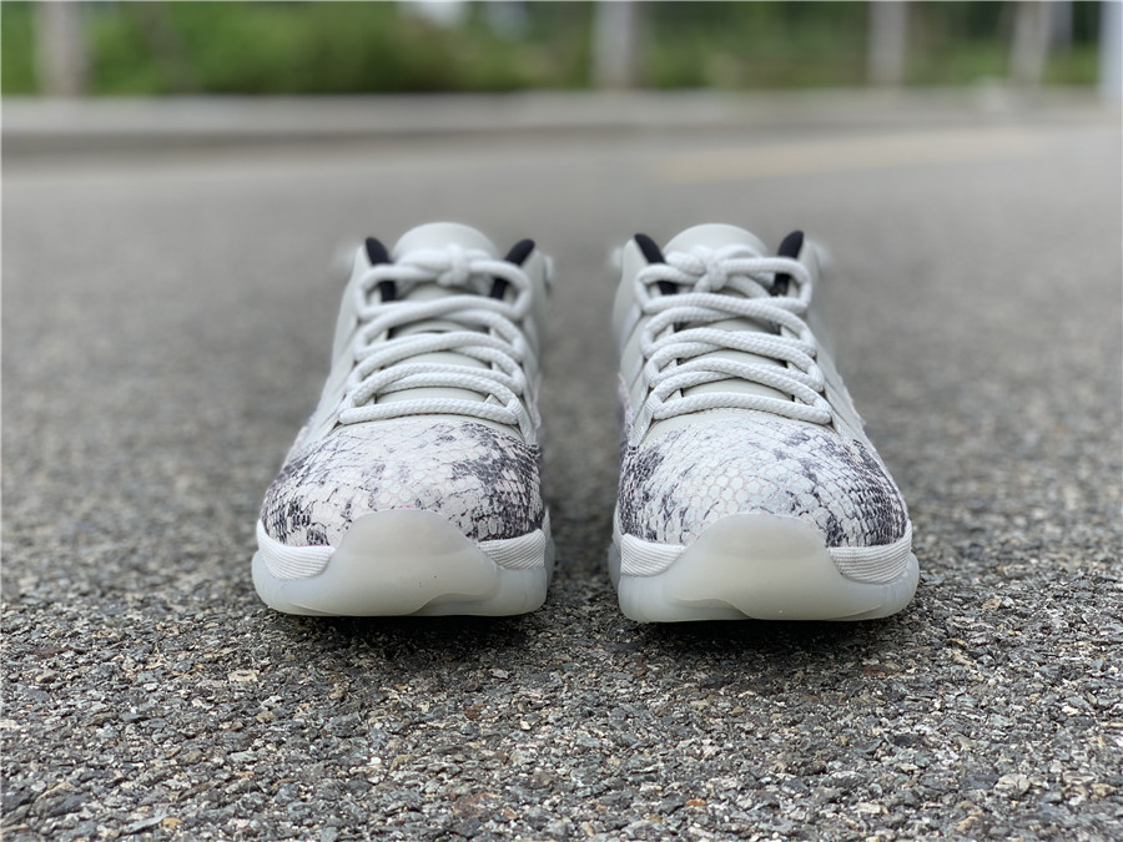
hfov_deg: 36.8
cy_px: 421
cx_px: 562
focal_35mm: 52
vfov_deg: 28.0
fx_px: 1687
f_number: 2.4
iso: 16
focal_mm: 6
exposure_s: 1/324
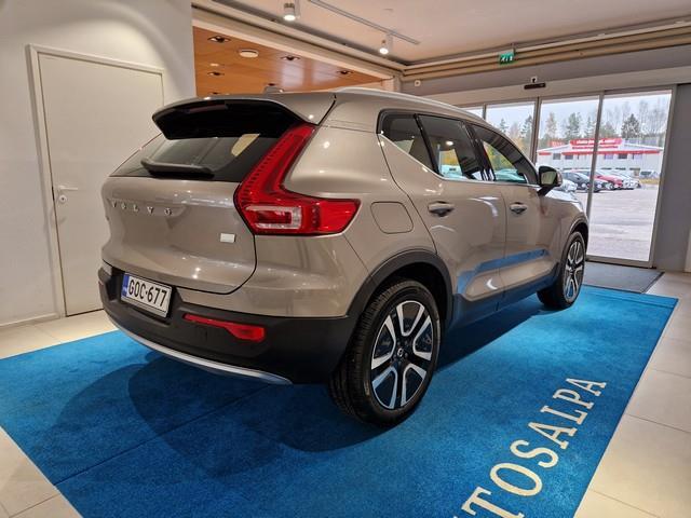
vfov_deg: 58.9
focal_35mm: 23
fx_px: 459
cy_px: 259
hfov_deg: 73.9
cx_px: 346
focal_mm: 5.4
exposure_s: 1/180
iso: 125
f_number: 1.8
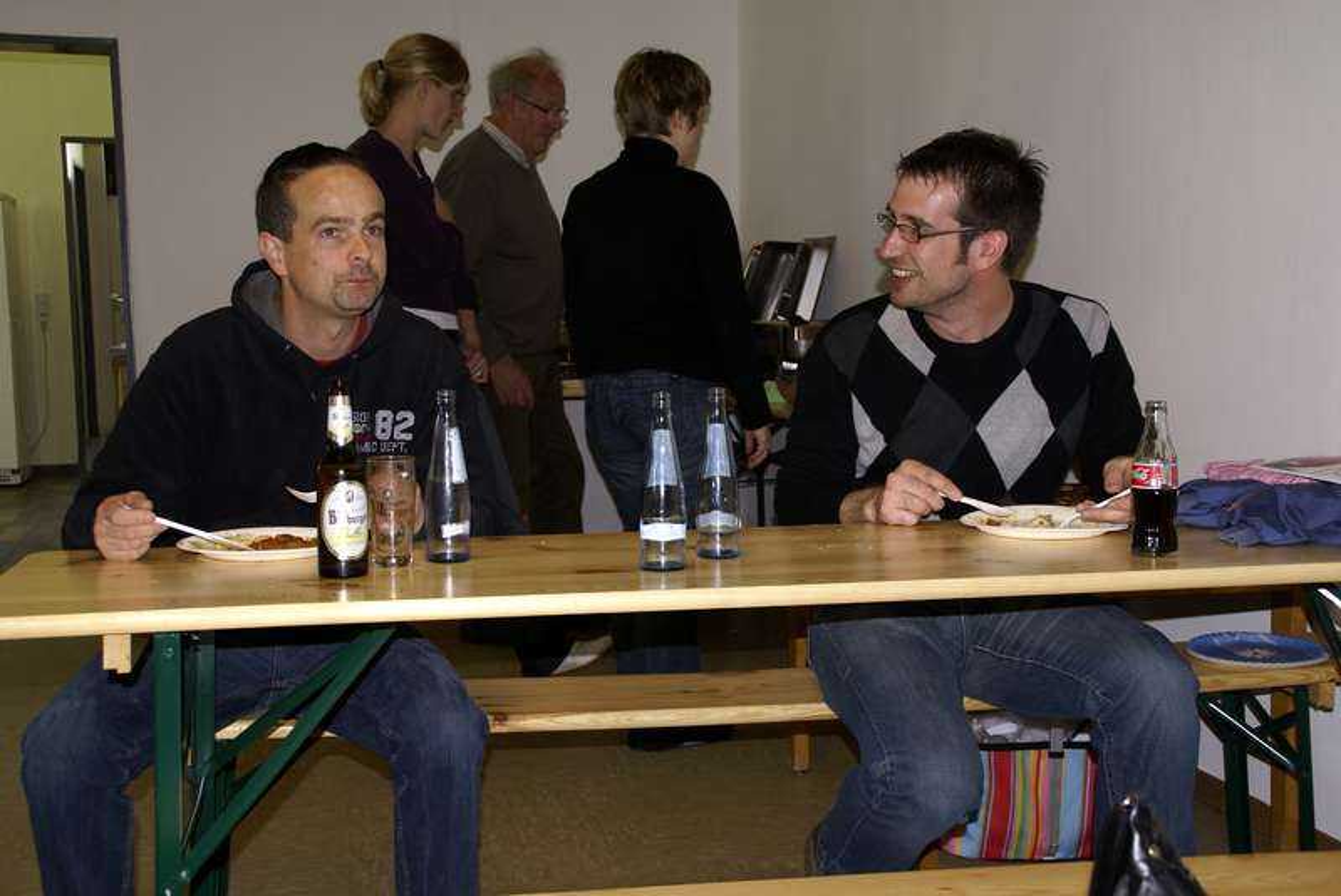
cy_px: 448
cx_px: 670
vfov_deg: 32.0
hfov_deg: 46.4
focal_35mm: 42
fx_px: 1566
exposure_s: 1/60
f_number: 5.6
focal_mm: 28
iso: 400
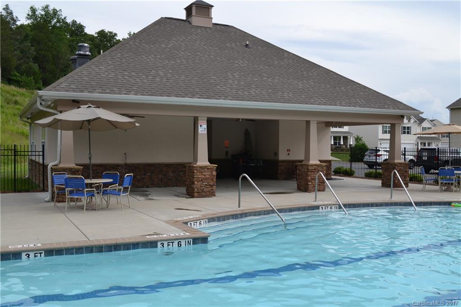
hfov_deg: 53.1
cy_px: 154
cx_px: 230
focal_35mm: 36
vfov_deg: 36.8
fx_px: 461
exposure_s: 1/200
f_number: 7.1
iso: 100
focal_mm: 24
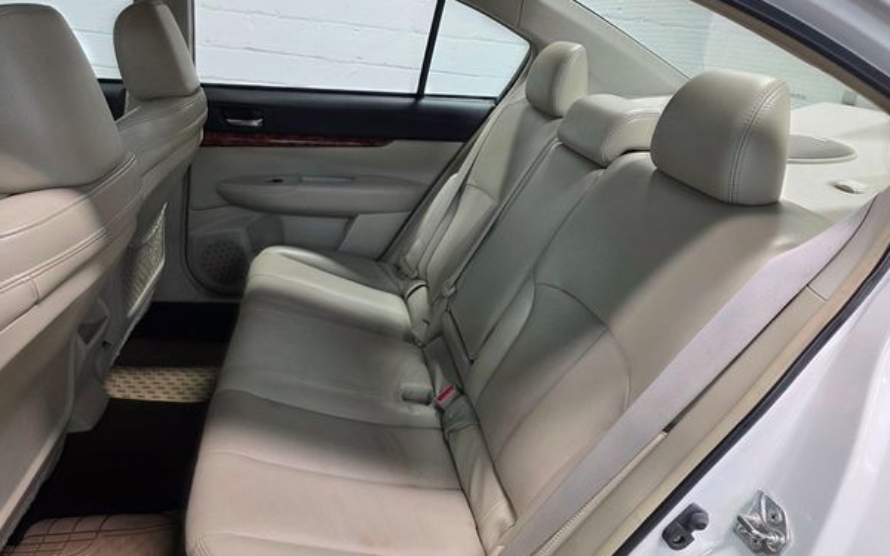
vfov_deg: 47.6
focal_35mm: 26
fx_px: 631
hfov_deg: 70.4
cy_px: 280
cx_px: 444
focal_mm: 6.3
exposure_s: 1/120
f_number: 1.7
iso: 160
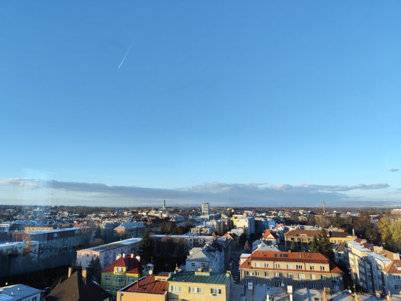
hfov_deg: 73.9
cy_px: 150
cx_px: 200
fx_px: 266
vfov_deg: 58.9
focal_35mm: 23
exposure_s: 1/107
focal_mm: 6.19
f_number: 1.65
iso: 50
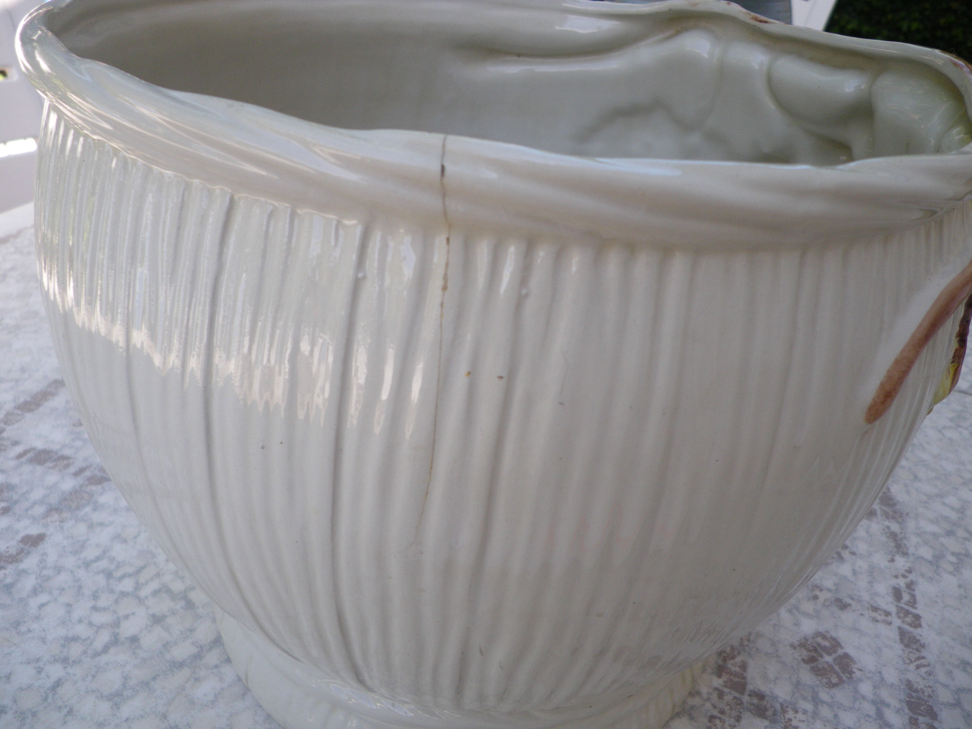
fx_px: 786
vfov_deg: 49.7
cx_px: 486
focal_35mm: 28
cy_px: 364
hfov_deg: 63.4
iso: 64
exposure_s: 1/320
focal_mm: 4.9
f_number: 2.6
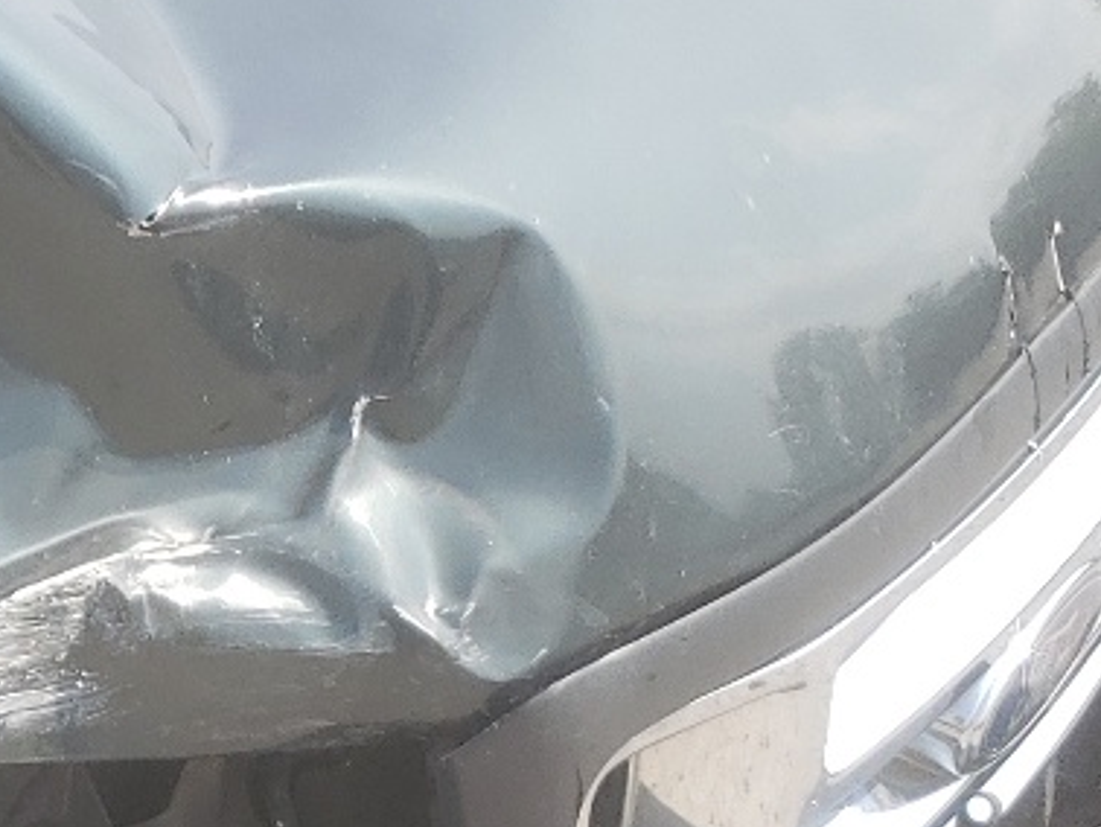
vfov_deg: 13.1
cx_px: -880
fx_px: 3501
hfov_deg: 15.4
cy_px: 1005
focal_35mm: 110
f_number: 1.5
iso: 50
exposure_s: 1/1250
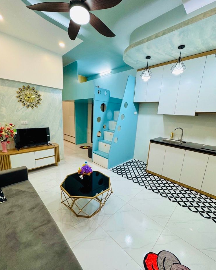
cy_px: 140
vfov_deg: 96.8
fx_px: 120
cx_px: 107
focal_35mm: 15
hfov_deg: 84.0
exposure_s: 1/100
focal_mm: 2.22
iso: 125
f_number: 2.2
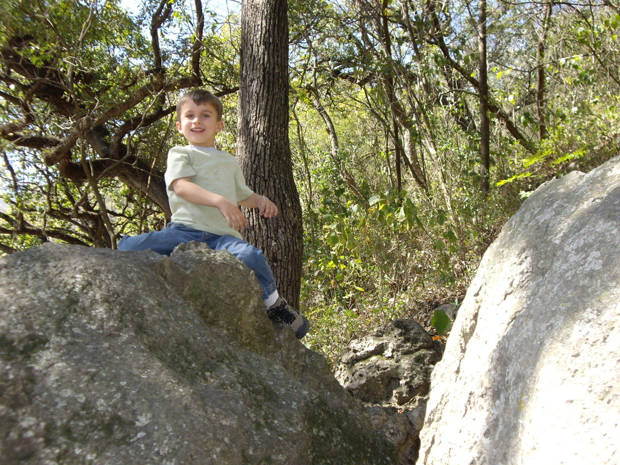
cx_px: 310
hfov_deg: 34.9
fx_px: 985
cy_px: 232
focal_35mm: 55
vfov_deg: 26.6
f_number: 3.3
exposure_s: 1/160
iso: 100
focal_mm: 9
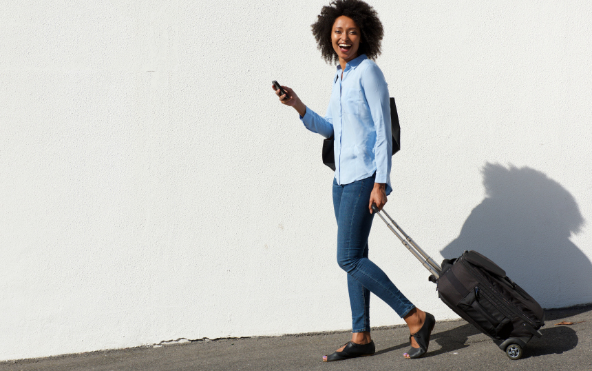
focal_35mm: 83
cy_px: 166
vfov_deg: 15.7
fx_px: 1339
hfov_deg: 24.9
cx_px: 316
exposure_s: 1/640
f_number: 8
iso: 200
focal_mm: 70
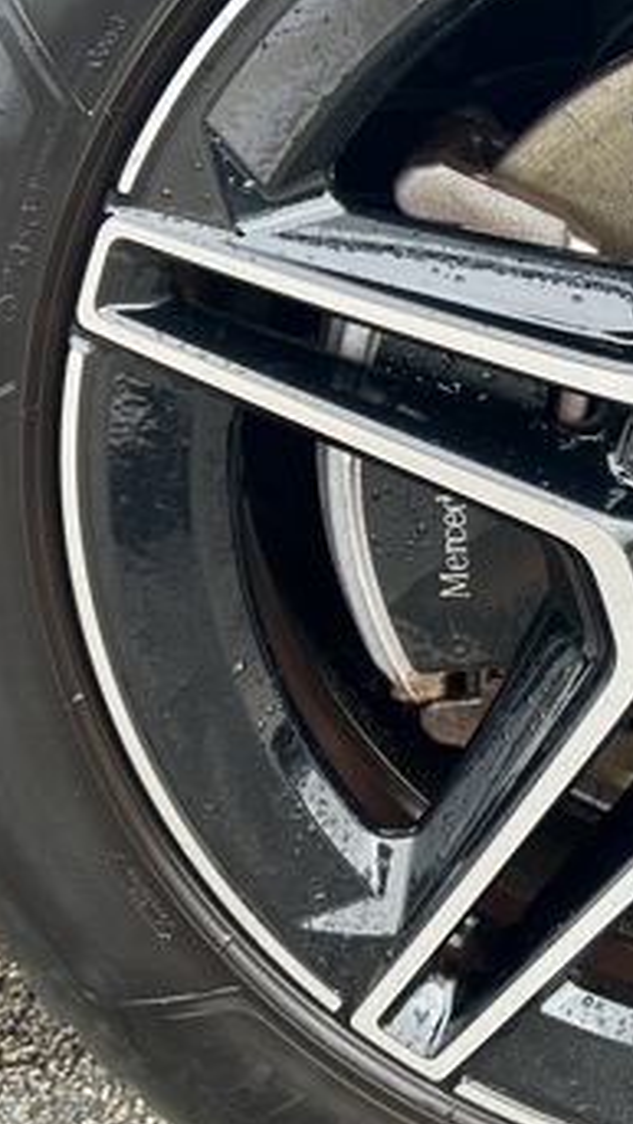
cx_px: 754
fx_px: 1969
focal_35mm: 66
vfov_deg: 31.7
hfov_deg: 17.4
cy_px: 390
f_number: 1.5
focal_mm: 5.7
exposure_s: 1/121
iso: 64
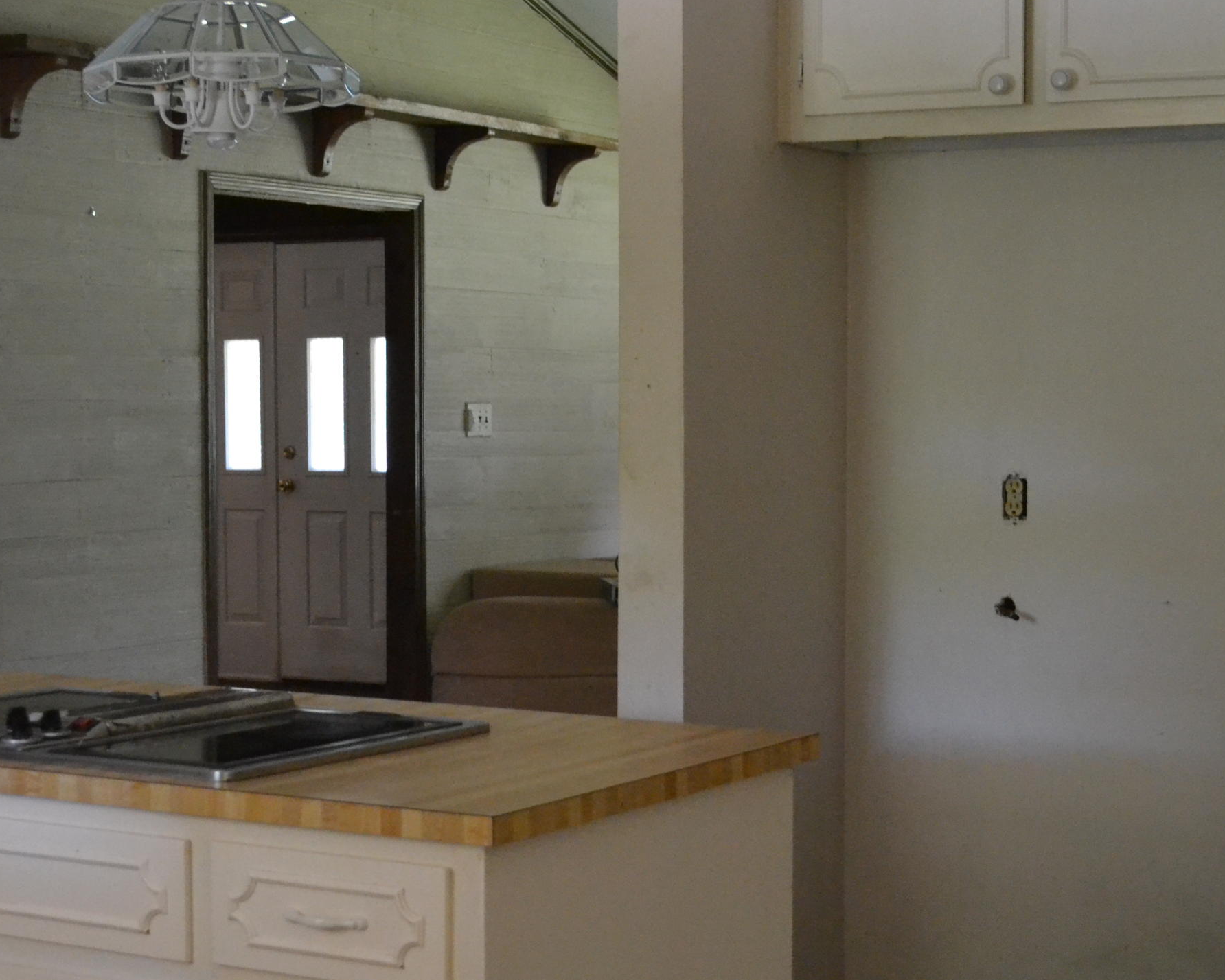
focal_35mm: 71
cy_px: 568
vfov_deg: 21.5
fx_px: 2575
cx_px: 615
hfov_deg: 26.8
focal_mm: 30
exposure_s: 1/80
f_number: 4.5
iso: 3200
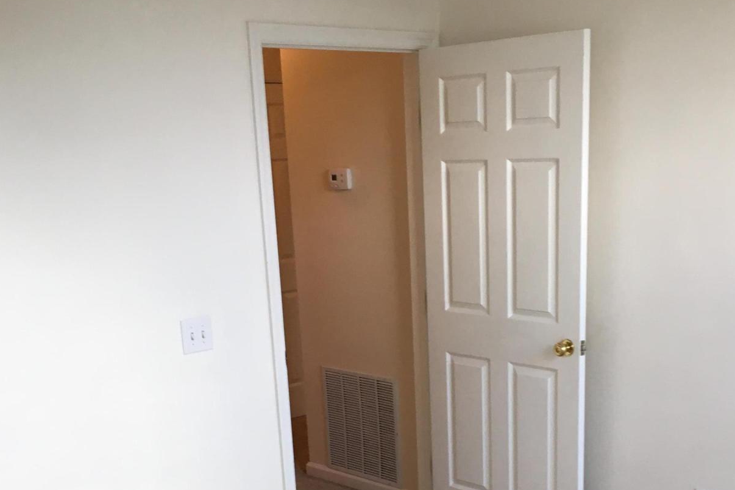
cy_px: 464
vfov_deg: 25.9
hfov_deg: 39.6
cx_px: 405
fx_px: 1021
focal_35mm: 50
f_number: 2.2
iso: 25
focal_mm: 4.15
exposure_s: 1/40
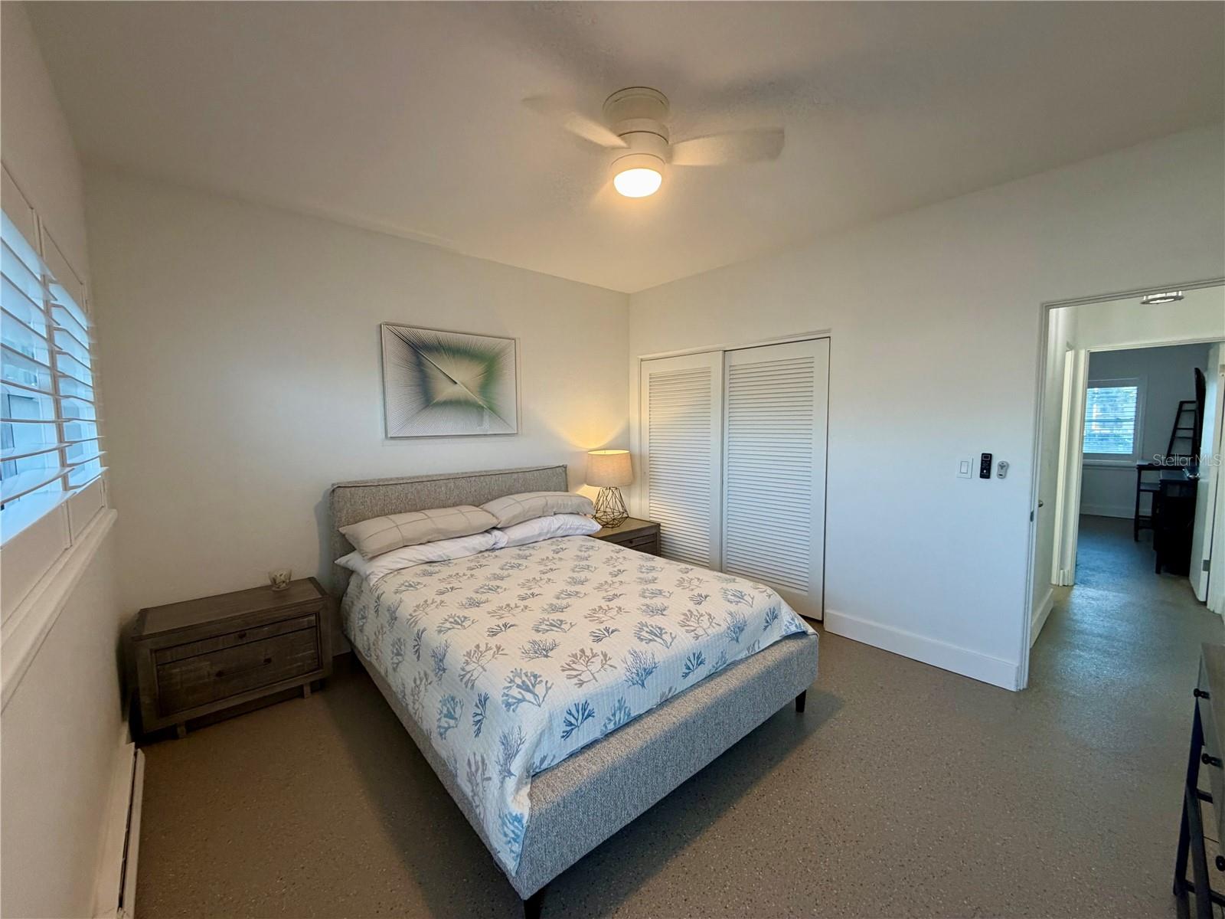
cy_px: 460
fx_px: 495
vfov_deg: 85.7
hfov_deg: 102.1
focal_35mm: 14
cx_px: 612
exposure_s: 1/120
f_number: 2.2
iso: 250
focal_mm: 2.22
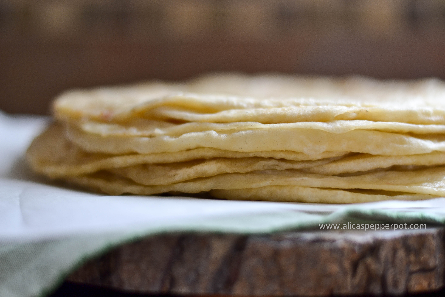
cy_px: 148
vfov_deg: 18.2
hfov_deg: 27.0
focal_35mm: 75
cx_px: 222
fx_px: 927
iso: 200
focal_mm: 50
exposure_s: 1/80
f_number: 1.8
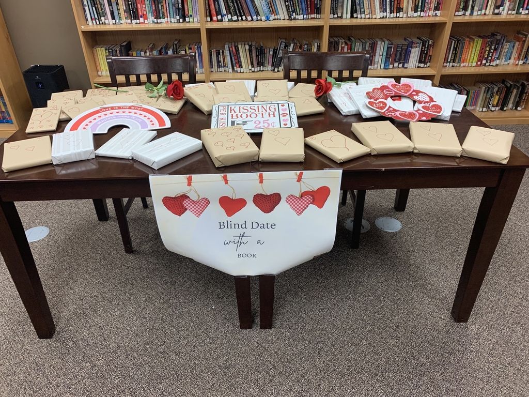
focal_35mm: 26
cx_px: 264
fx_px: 397
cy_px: 198
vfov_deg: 53.1
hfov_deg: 67.3
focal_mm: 4.25
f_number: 1.8
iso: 125
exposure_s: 1/60
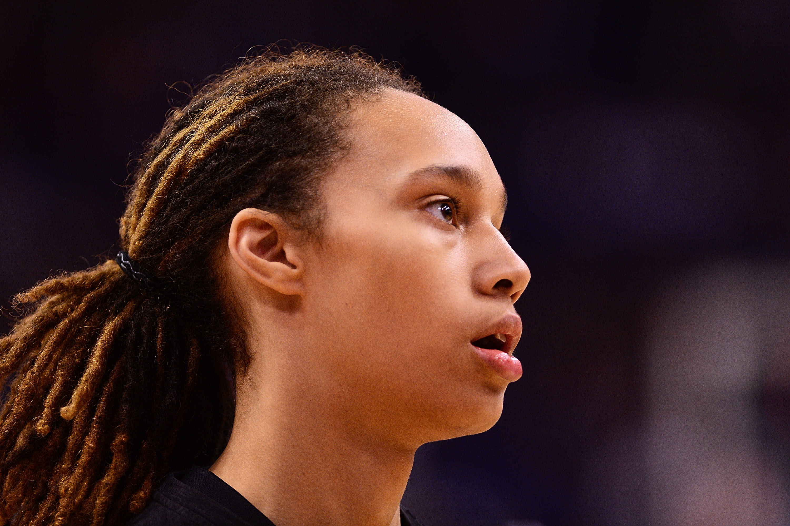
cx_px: 395
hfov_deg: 6.9
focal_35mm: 300
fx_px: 6580
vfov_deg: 4.6
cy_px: 263
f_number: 3.5
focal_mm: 300
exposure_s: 1/800
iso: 3200
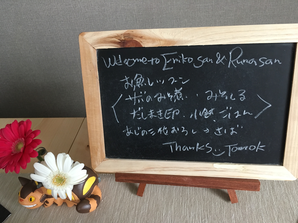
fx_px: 250
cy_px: 112
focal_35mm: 29
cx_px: 149
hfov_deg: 61.7
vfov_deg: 48.2
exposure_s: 1/30
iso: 125
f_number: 2.2
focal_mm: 4.15
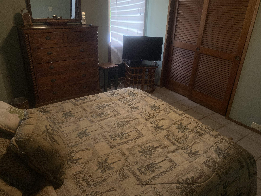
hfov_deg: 67.3
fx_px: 196
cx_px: 130
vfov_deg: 53.1
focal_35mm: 26
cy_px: 98
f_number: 1.8
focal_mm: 4.25
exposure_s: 1/60
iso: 80
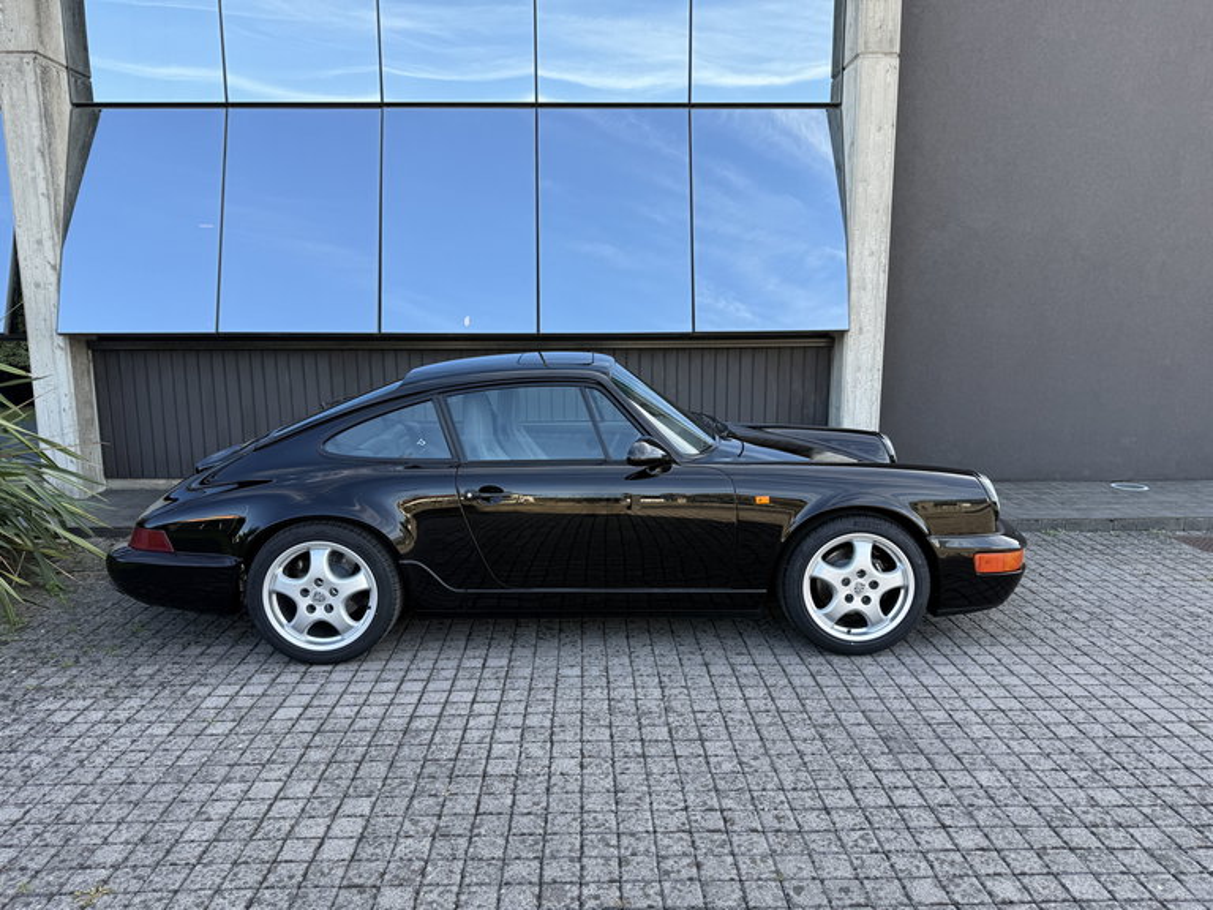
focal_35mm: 24
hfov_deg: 71.6
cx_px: 606
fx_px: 841
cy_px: 455
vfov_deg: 56.8
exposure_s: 1/481
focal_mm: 6.76
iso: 80
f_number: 1.78
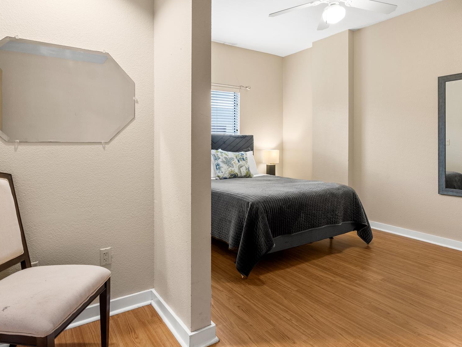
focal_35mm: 21
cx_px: 224
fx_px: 280
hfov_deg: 79.0
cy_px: 145
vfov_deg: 63.1
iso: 200
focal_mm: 16
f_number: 8
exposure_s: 1/2
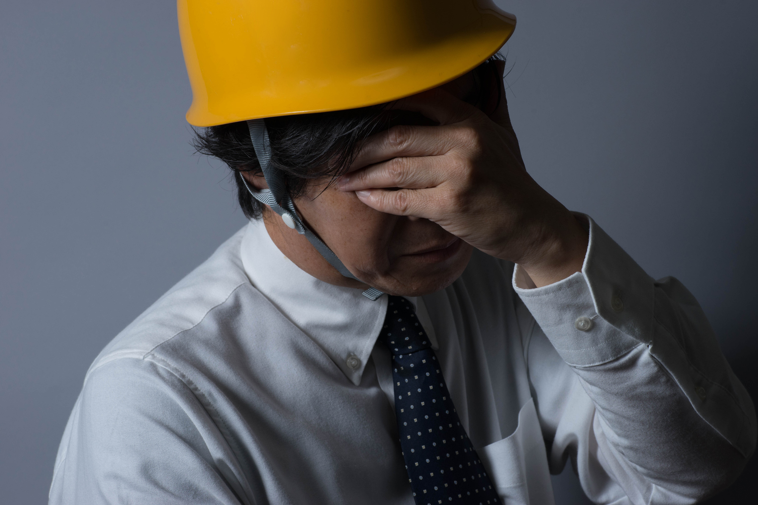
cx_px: 379
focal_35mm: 90
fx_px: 1895
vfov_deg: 15.2
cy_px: 252
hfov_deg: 22.6
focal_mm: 90
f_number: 10
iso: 200
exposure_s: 1/100
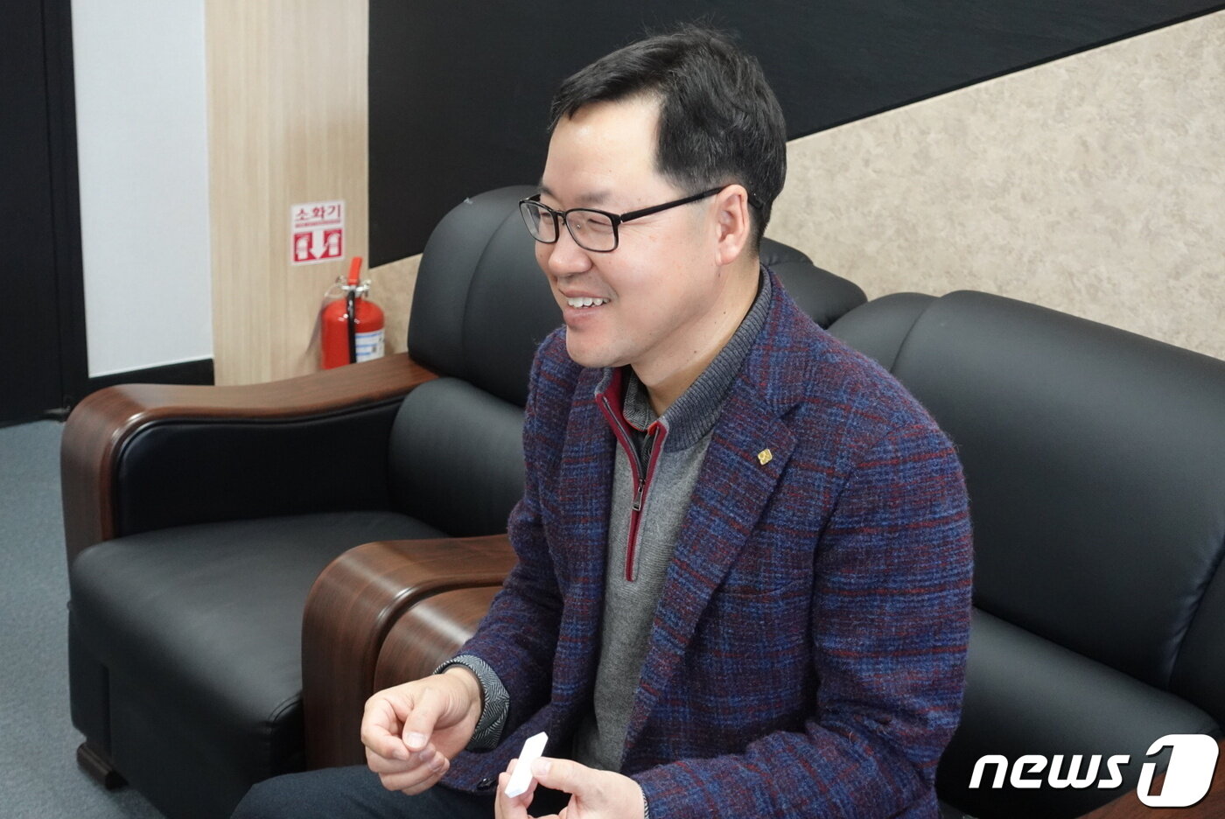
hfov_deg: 35.0
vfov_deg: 23.8
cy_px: 410
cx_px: 612
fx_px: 1941
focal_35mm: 57
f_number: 4
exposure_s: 1/80
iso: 1600
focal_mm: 21.27
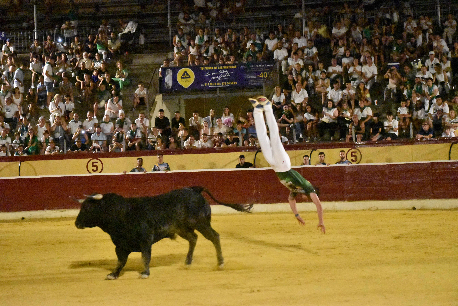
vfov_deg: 11.7
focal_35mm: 117
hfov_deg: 17.5
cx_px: 229
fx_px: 1488
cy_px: 153
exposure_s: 1/400
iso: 25600
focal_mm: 78
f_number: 5
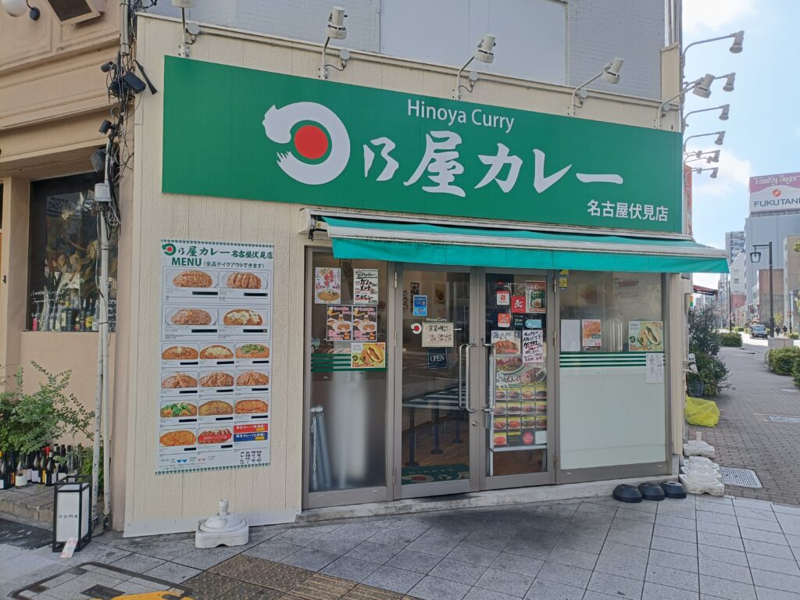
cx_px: 400
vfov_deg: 54.9
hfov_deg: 69.4
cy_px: 300
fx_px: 578
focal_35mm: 25
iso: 50
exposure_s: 1/169
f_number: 1.7
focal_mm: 4.7
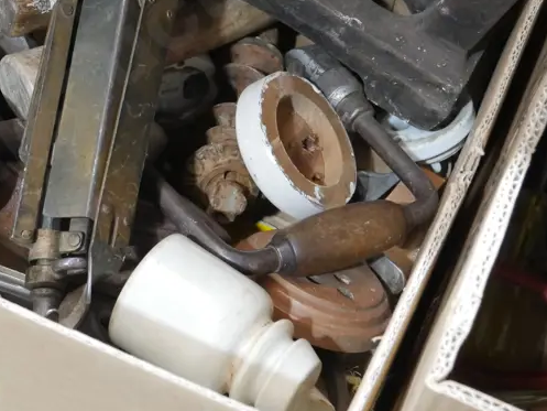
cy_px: 50
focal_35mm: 103
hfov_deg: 18.9
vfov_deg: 14.2
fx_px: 1628
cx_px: 134
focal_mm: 25
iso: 2500
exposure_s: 1/60
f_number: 5.3
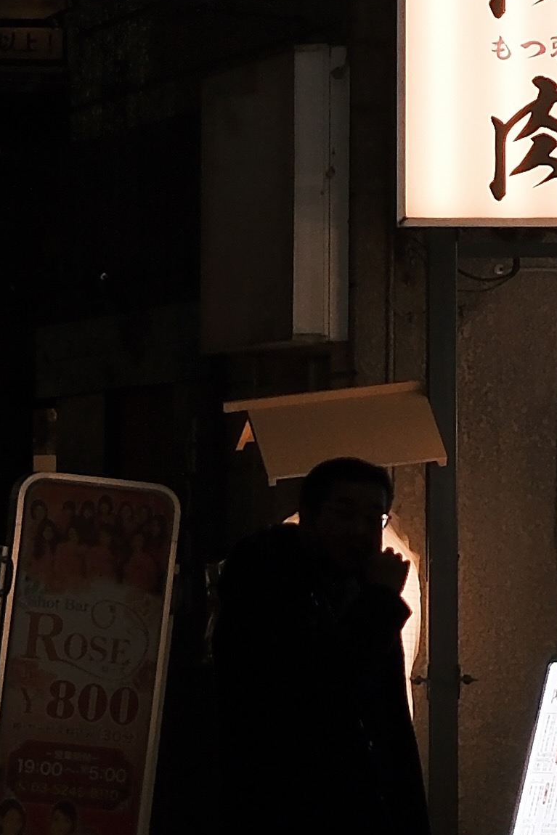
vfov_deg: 6.1
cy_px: -352
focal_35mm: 336
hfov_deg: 4.1
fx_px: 7795
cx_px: 811
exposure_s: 1/450
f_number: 1.6
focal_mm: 33
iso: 500
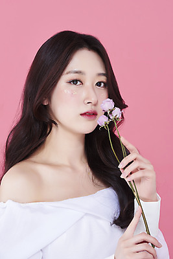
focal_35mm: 105
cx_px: 86
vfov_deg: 19.4
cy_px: 130
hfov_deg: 13.1
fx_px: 756
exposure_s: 1/125
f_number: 11
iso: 64
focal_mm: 105
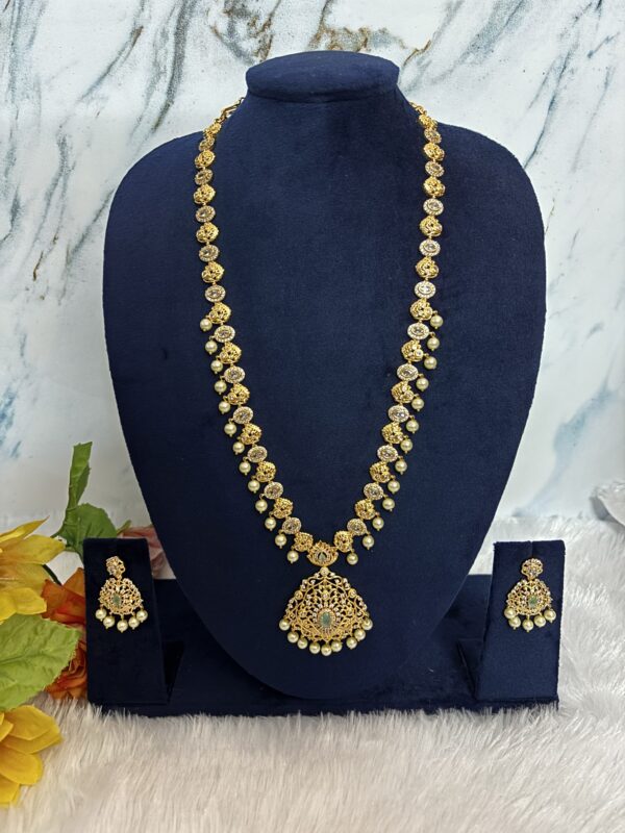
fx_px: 626
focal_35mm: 26
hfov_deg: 53.1
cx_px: 312
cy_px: 416
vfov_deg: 67.3
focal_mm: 5.96
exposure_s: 1/17
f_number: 1.6
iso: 1000
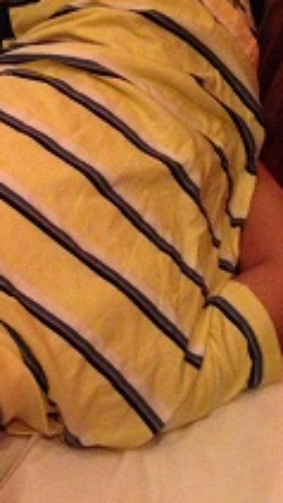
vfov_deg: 25.6
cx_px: -5
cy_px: 223
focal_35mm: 83
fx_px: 1109
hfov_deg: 14.3
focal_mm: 4.13
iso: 800
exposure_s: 1/15
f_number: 2.4
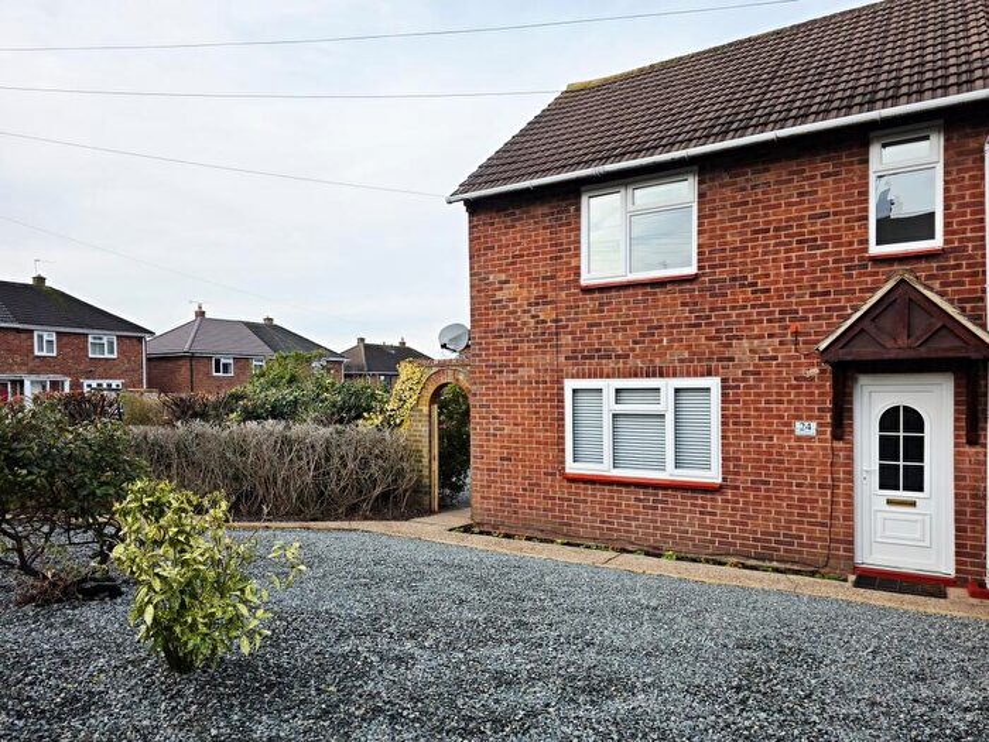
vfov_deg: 58.9
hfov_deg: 73.9
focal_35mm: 23
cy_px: 371
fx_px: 657
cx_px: 494
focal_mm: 6.3
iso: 80
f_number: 1.7
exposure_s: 1/2000
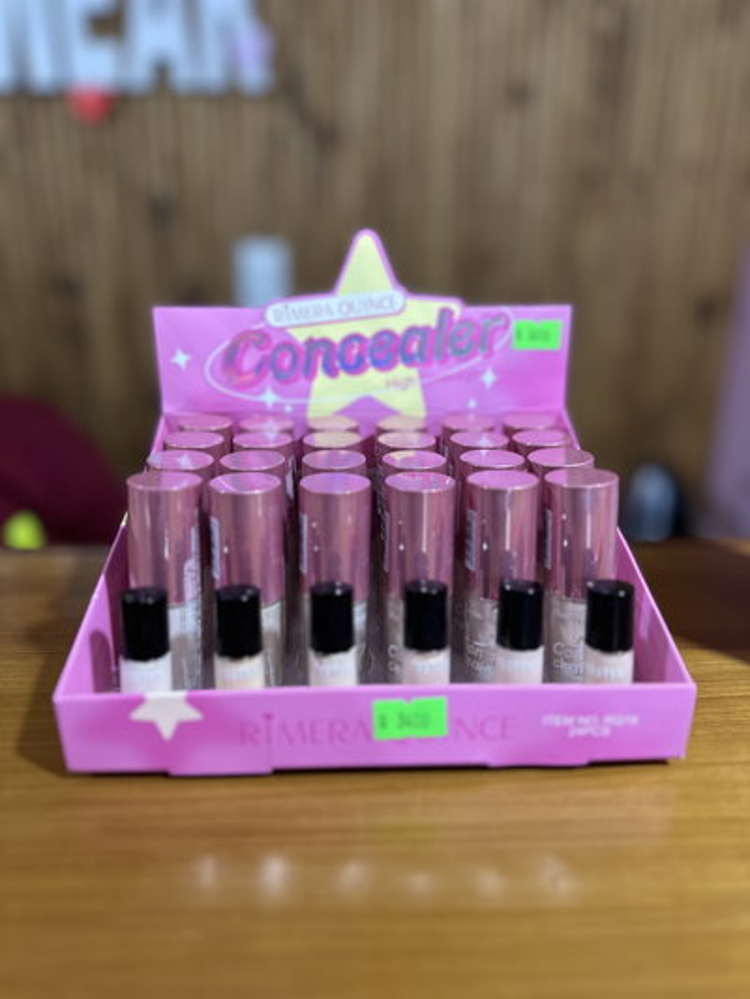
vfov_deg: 71.6
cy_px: 500
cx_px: 375
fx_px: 693
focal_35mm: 24
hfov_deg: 56.8
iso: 125
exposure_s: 1/50
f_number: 1.78
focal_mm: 6.86
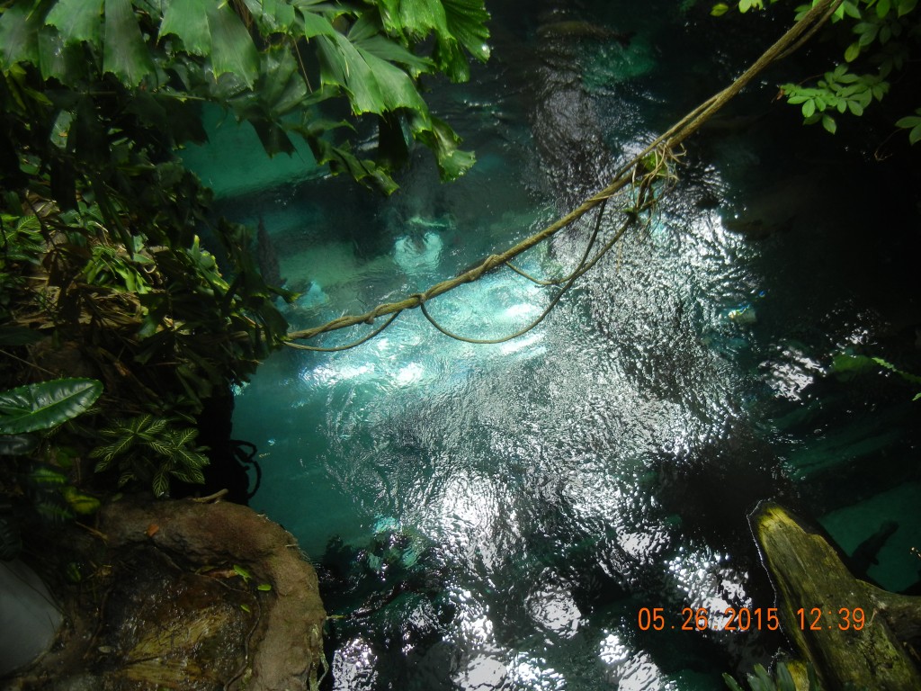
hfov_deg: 54.0
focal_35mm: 34
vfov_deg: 41.8
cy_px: 346
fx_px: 905
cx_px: 460
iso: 183
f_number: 3.6
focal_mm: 6.2
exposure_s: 1/60
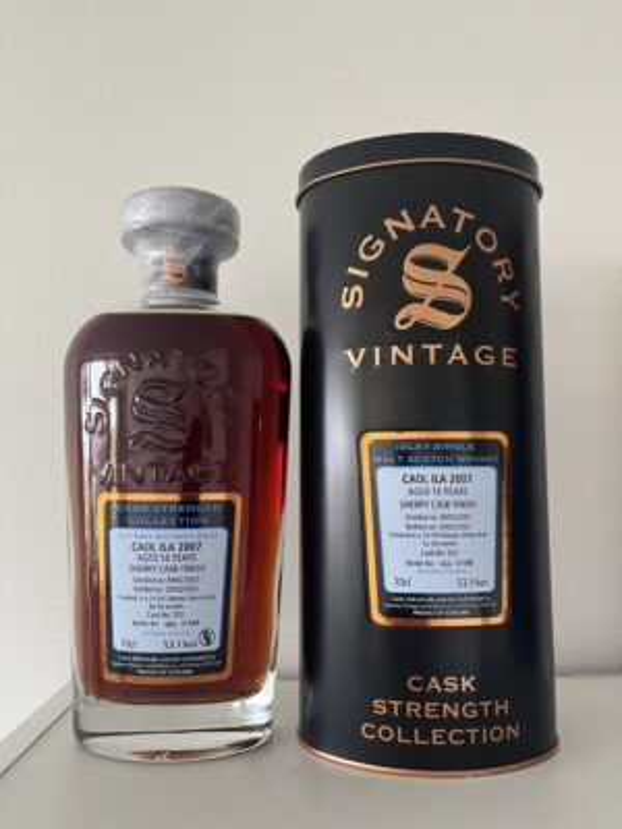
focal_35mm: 26
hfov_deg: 53.1
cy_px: 414
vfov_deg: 67.3
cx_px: 311
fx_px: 623
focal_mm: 5.1
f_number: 1.6
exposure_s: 1/64
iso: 125
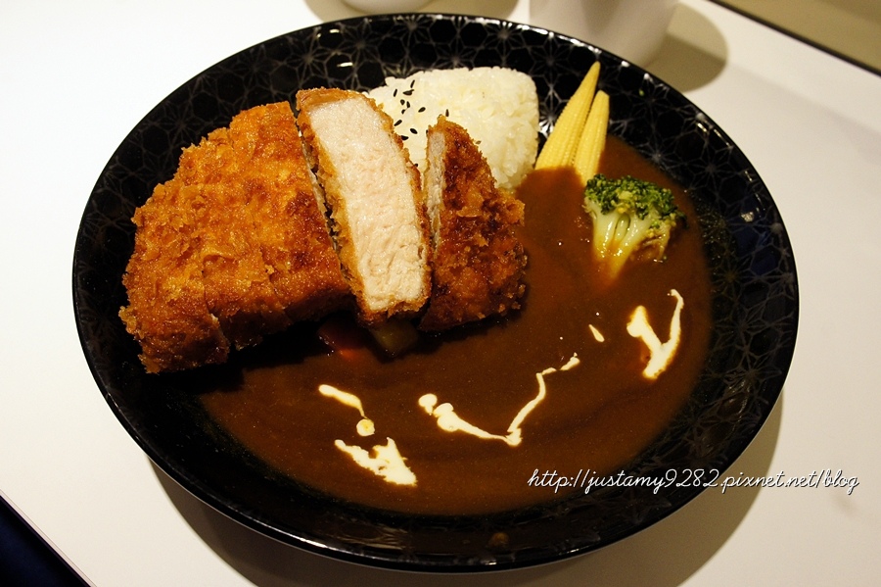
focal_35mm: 34
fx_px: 844
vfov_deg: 38.3
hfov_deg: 55.1
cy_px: 294
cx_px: 440
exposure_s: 1/40
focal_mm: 23
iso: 1000
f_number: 8
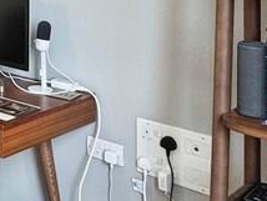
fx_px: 517
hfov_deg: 22.6
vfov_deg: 22.0
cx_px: -153
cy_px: 117
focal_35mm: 67
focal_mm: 2.22
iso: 125
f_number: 2.2
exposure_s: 1/99
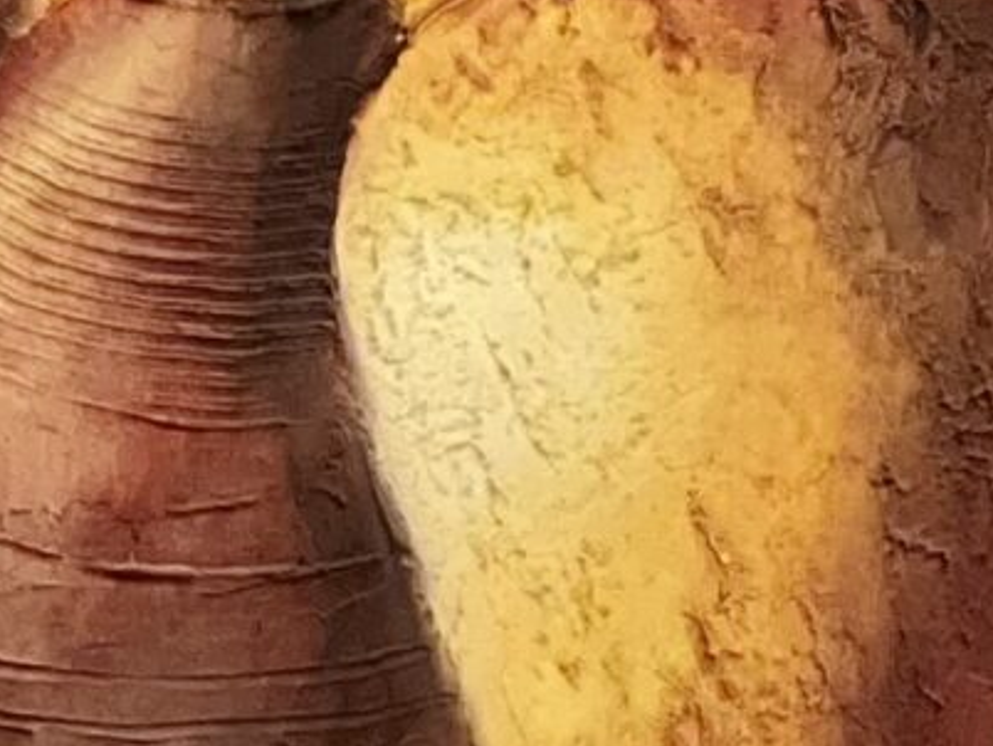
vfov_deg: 3.0
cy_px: 1480
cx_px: 467
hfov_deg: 4.0
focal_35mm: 490
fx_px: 14065
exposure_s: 1/25
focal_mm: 9
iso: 400
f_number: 2.8
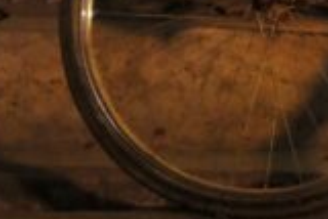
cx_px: 627
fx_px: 1796
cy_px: -225
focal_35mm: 197
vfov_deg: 6.8
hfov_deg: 9.8
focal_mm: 27
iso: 6400
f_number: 2.8
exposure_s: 1/20
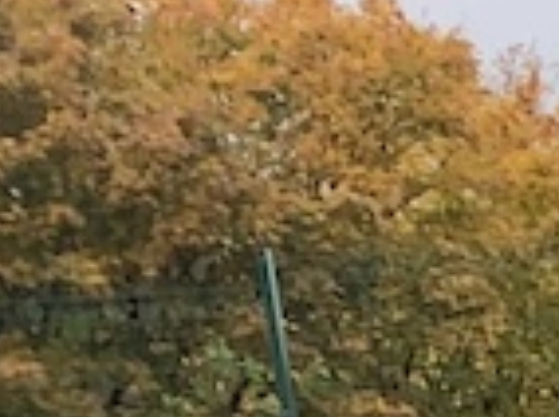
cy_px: 1141
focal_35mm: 219
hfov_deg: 7.6
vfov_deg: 6.3
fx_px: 3531
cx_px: 1831
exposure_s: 1/100
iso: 50
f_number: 2.4
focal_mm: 3.3
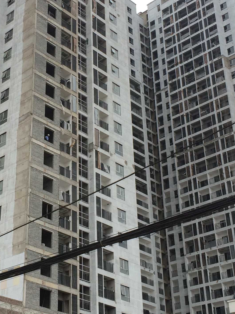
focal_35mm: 69
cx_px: 55
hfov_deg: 21.1
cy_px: 128
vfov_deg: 28.1
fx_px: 625
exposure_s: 1/977
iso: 32
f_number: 2.2
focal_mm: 4.12
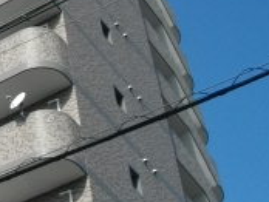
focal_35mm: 114
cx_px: -153
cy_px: 137
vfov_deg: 13.0
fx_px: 887
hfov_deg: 15.7
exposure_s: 1/160
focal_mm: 5.7
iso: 100
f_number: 8.8
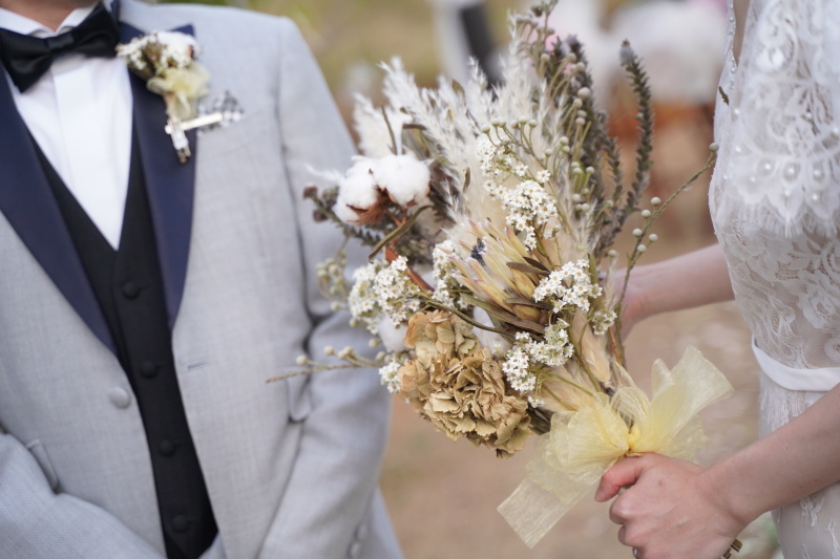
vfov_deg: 18.2
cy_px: 280
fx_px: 1750
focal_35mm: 75
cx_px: 420
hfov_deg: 27.0
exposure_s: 1/640
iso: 1600
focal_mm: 75
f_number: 2.8
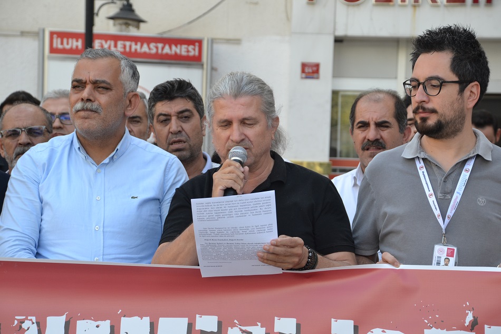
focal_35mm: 112
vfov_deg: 12.2
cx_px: 250
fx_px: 1565
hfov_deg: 18.2
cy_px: 167
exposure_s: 1/200
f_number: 5.3
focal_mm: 75
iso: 400
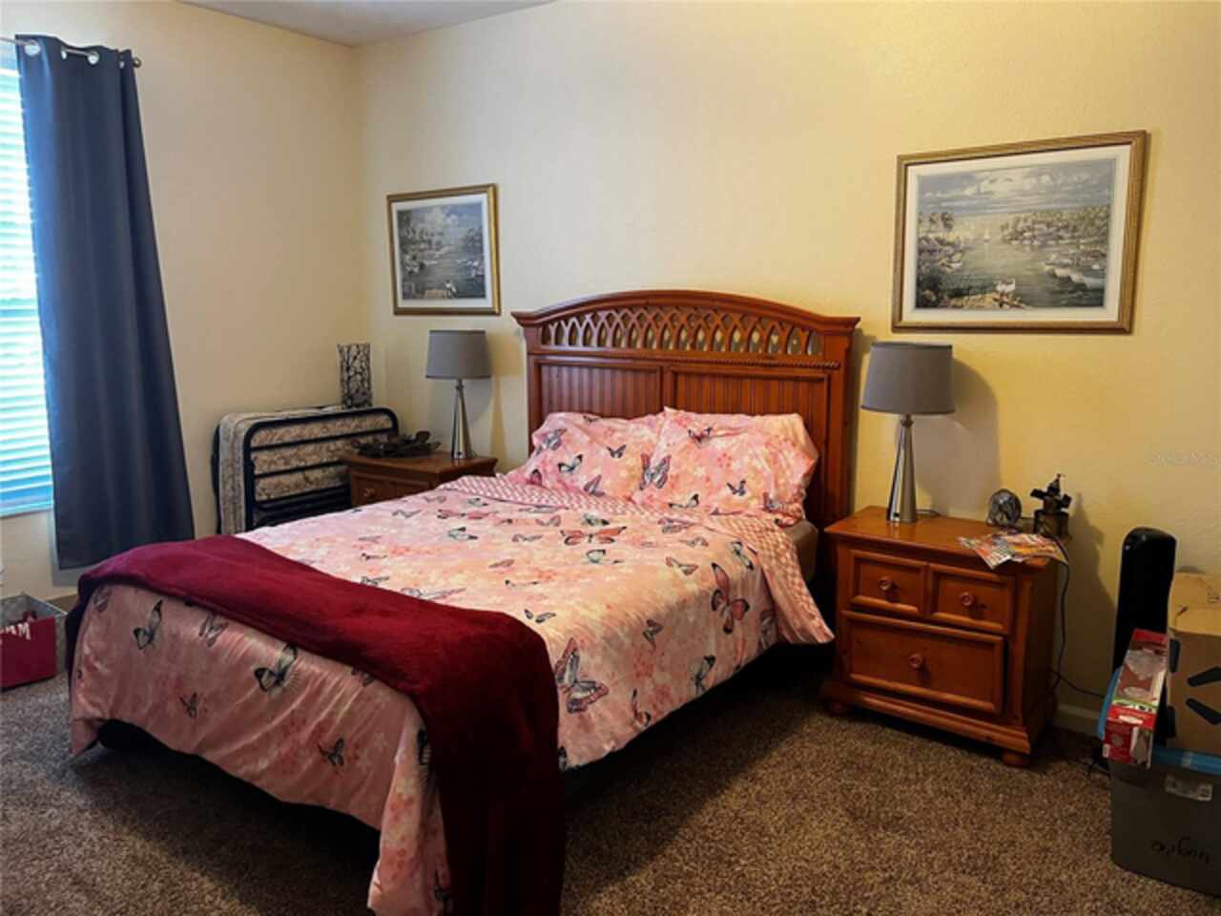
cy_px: 458
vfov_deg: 53.1
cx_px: 610
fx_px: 917
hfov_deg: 67.3
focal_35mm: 26
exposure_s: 1/60
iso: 400
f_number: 1.6
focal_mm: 5.1
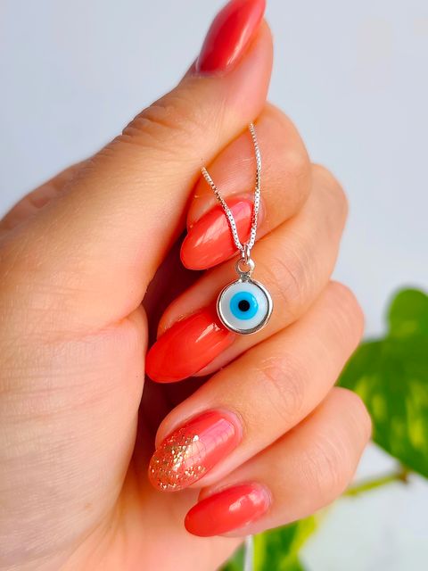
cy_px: 286
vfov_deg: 41.2
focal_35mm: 46
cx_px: 214
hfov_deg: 31.5
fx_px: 758
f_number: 1.65
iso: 64
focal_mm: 6.19
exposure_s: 1/100
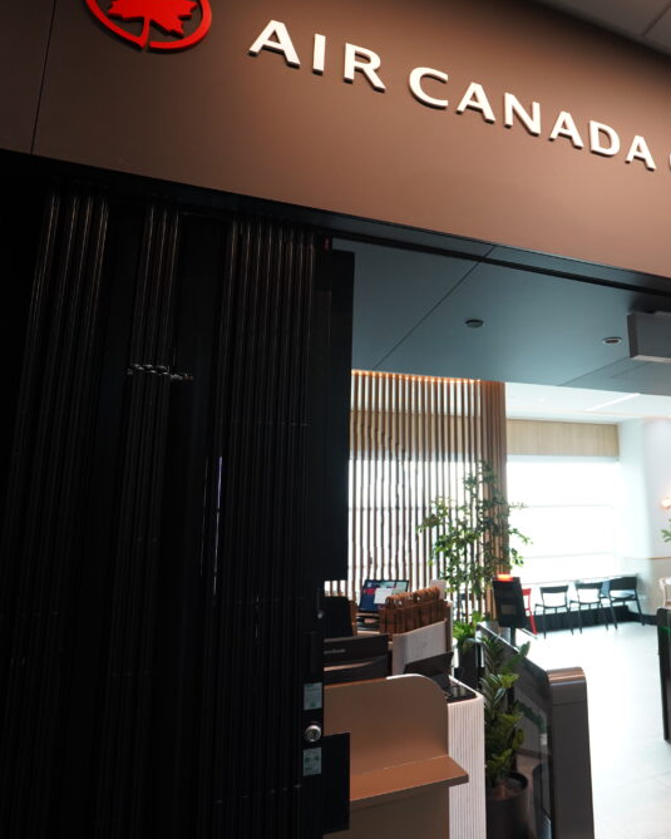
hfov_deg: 57.4
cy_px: 413
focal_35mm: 23
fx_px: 571
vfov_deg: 72.6
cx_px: 513
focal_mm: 16
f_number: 4
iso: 1600
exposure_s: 1/160
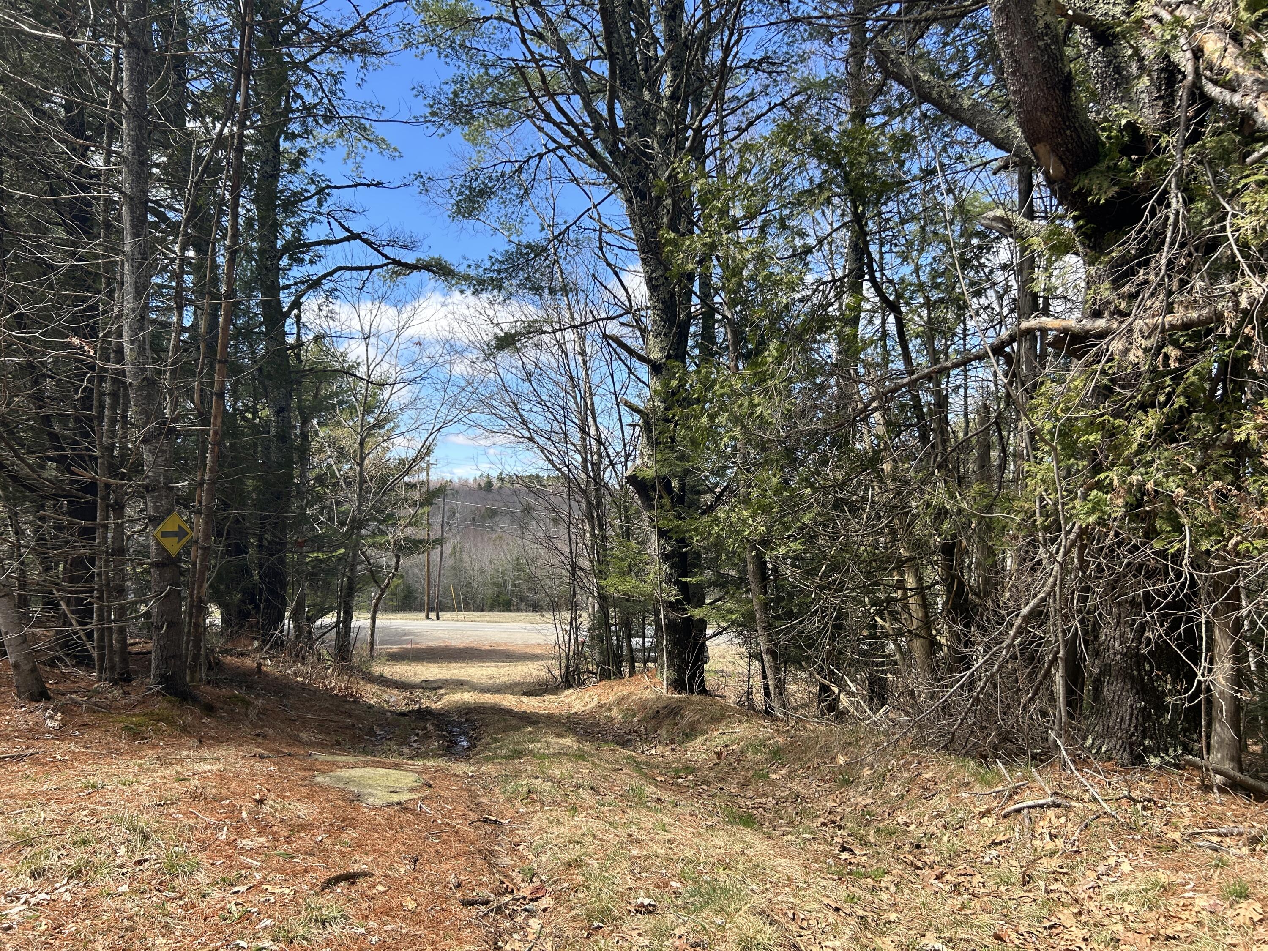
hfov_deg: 67.3
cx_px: 634
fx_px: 952
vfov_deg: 53.1
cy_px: 476
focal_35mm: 26
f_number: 1.5
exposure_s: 1/1124
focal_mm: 5.7
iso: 50
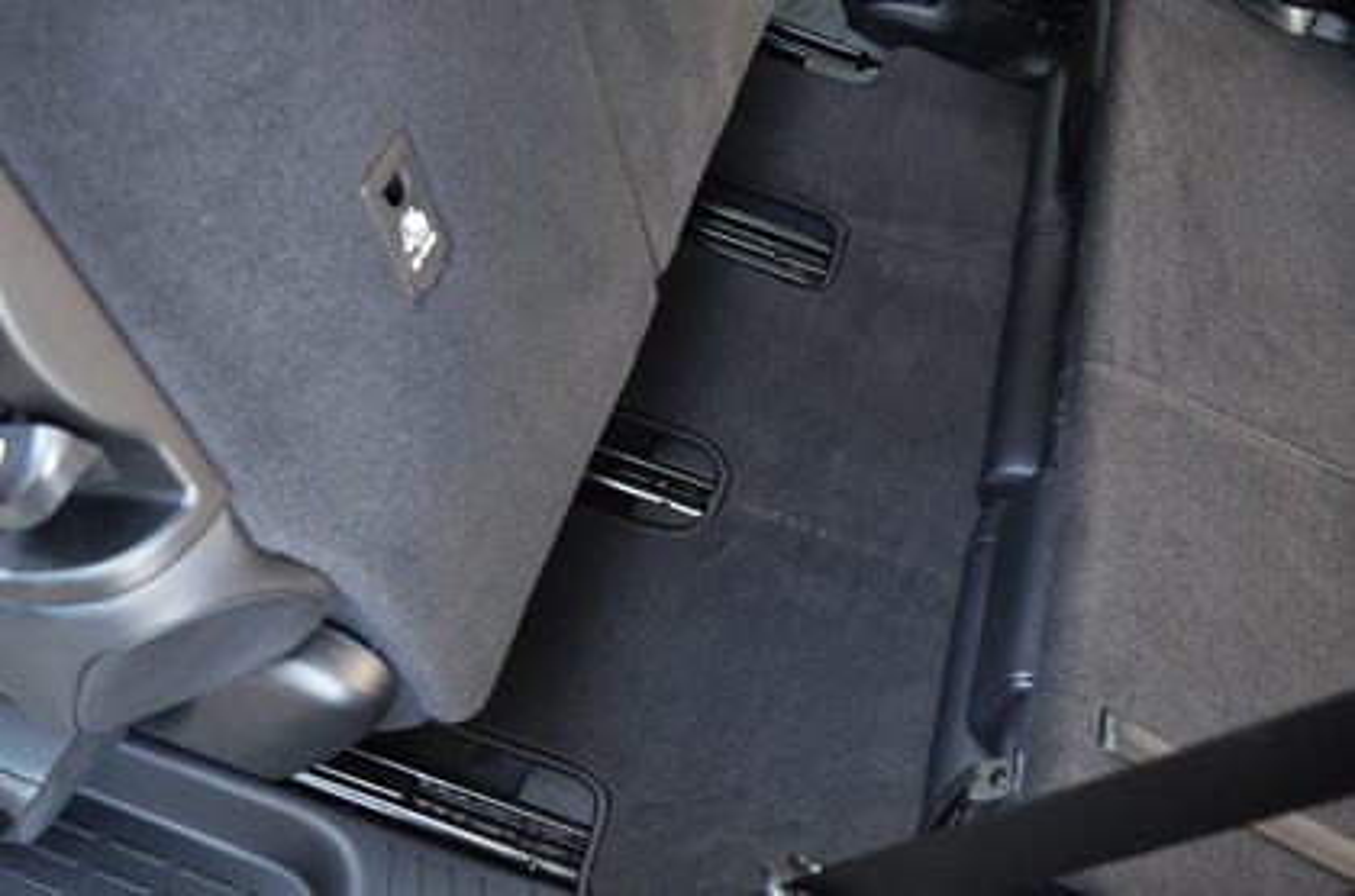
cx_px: 678
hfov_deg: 53.2
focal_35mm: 36
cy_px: 448
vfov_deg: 36.7
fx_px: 1352
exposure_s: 1/30
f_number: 4
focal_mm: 24
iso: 1400
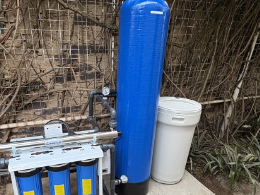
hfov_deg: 65.1
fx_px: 203
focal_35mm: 27
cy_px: 126
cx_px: 114
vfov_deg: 50.6
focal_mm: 2.22
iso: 250
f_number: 2.2
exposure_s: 1/71
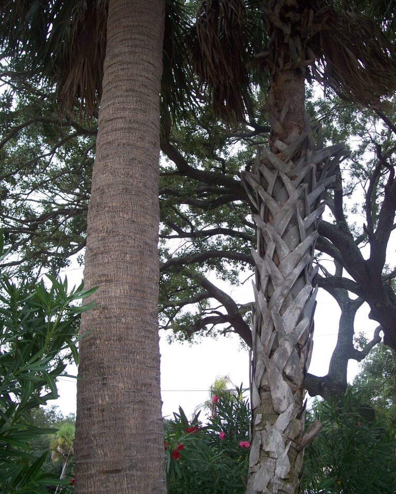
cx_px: 198
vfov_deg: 44.8
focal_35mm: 41
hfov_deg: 36.5
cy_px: 250
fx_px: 601
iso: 100
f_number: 3.4
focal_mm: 8
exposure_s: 1/350
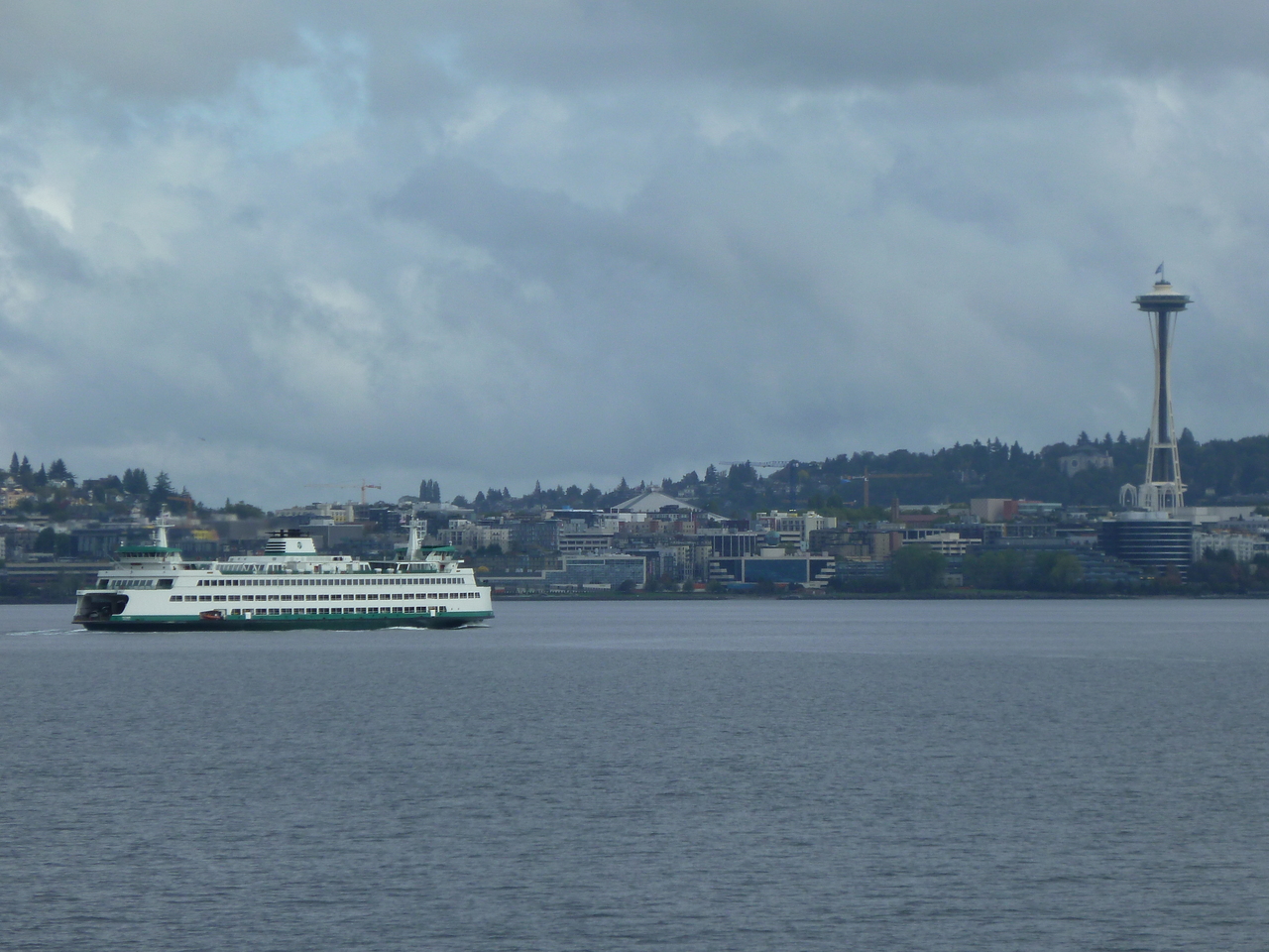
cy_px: 476
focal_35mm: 250
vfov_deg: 5.9
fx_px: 9165
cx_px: 634
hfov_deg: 7.9
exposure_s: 1/320
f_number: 5.9
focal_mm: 36
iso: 80
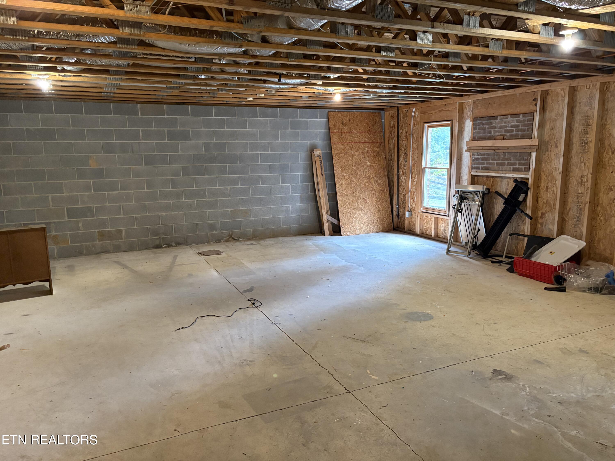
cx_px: 308
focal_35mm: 26
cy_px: 230
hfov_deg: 67.3
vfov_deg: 53.1
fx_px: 462
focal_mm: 5.96
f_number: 1.6
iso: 400
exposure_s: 1/60
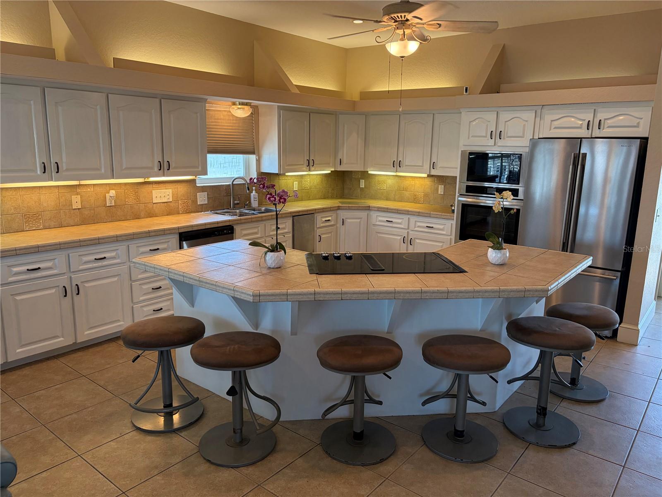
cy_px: 248
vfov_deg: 53.1
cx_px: 331
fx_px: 497
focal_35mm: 26
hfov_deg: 67.3
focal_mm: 5.96
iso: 125
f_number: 1.6
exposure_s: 1/158
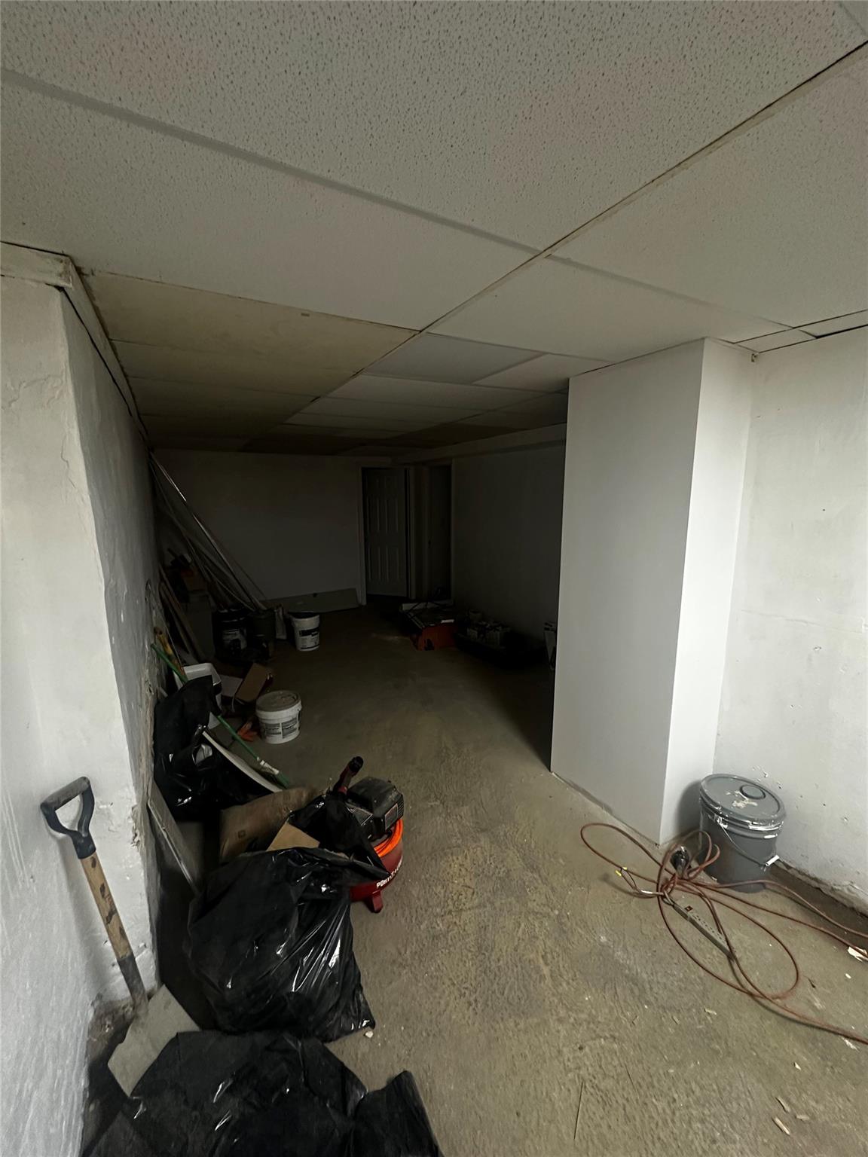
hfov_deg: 85.7
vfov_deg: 102.1
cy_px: 578
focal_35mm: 14
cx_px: 434
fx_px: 468
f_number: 2.2
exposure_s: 1/60
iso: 400
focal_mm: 2.22
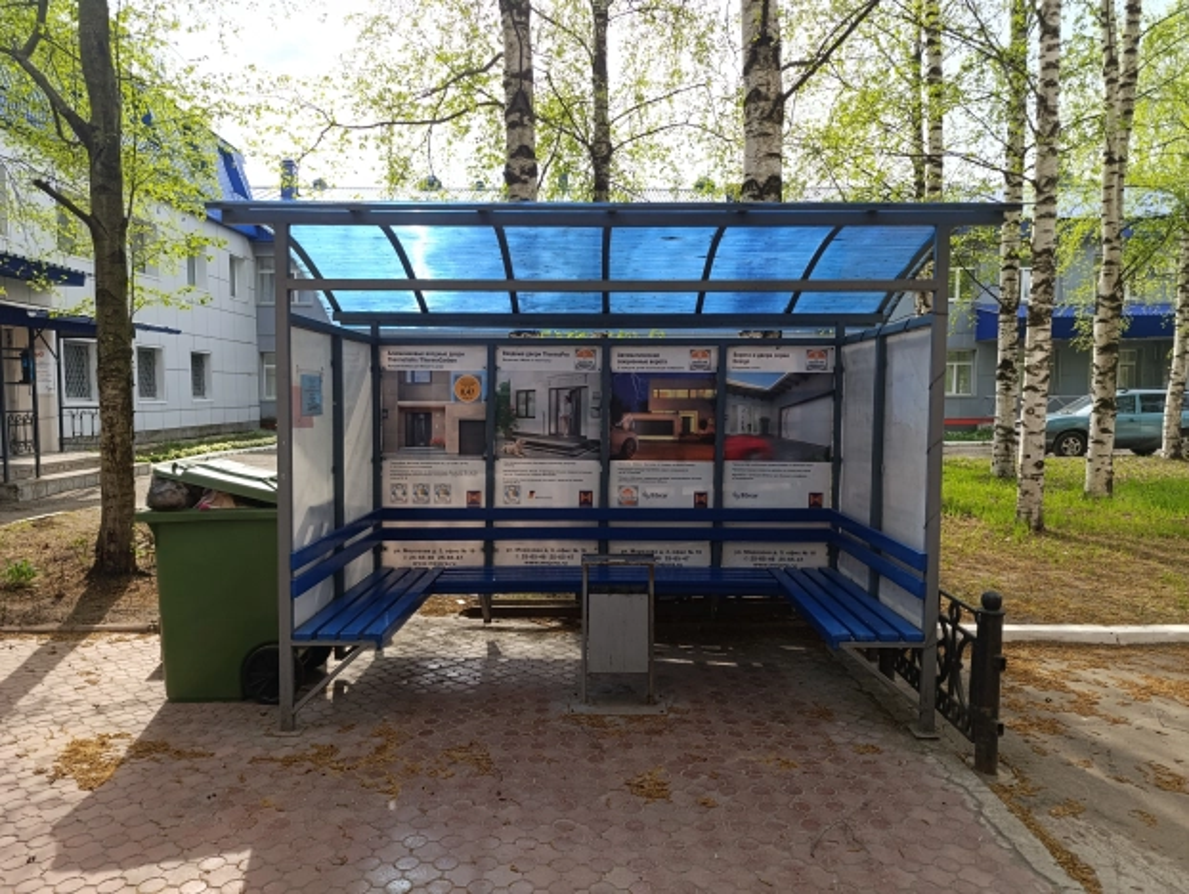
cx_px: 594
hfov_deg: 73.9
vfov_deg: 59.0
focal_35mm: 23
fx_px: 791
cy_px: 447
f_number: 1.6
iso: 50
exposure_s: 1/206
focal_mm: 6.14
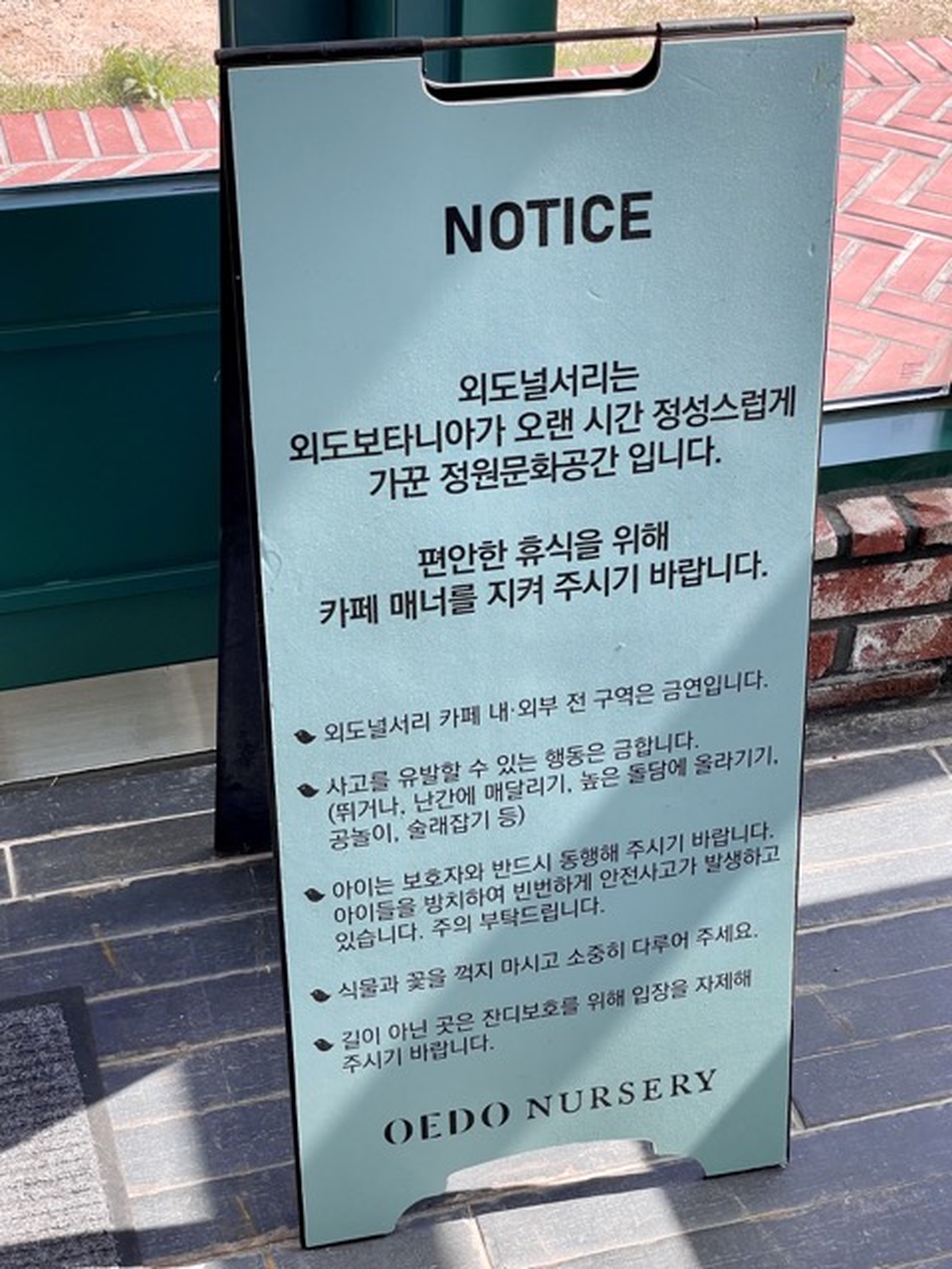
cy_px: 634
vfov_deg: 36.8
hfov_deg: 28.0
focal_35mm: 52
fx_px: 1907
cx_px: 476
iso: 25
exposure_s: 1/262
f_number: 2
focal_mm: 6
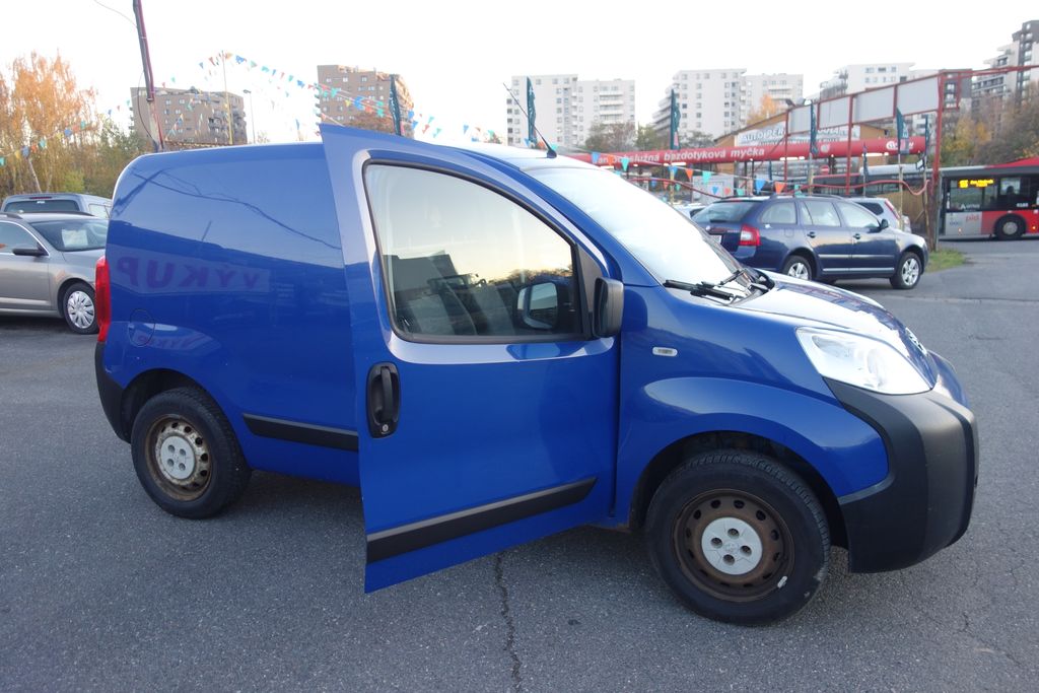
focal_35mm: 28
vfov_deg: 46.4
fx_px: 808
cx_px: 520
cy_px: 346
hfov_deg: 65.5
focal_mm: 10.4
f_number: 2
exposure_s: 1/100
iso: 125
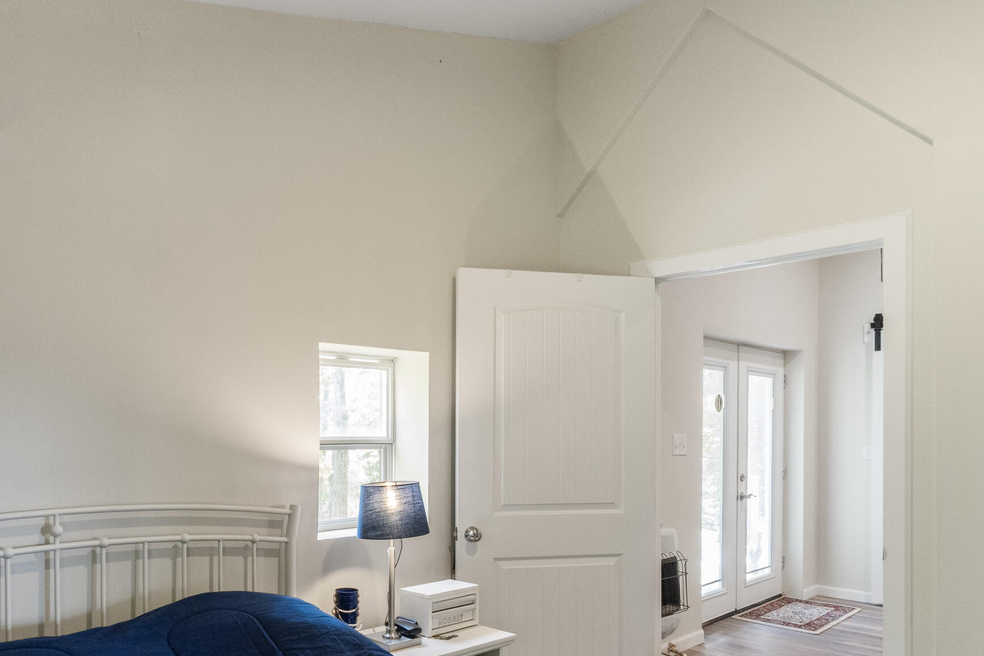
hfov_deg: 68.7
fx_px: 711
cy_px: 446
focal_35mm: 26
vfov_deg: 48.6
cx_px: 393
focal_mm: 10
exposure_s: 1/20
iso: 800
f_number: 8
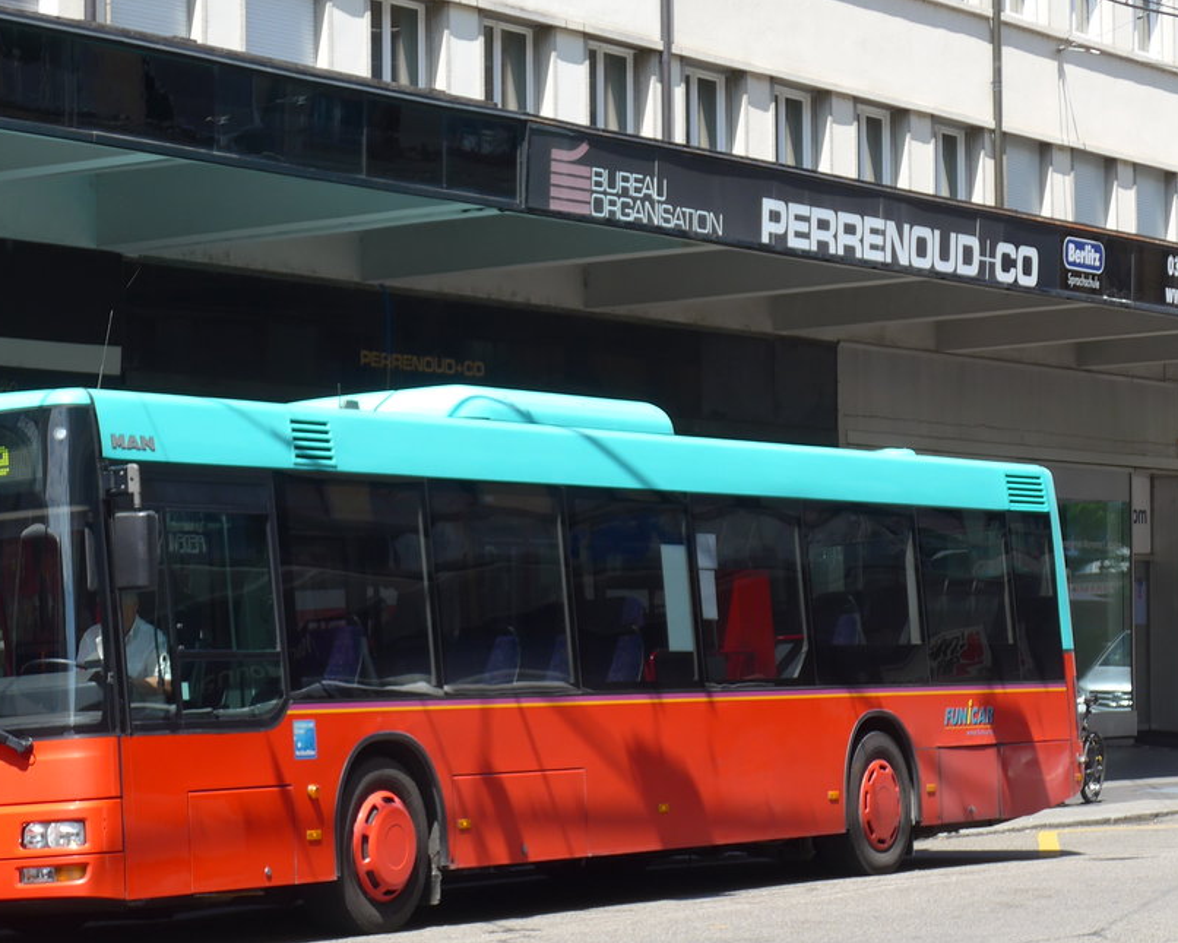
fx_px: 4359
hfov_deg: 15.4
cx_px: 365
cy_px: 526
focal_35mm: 125
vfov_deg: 12.3
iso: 80
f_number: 4.5
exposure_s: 1/320
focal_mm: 17
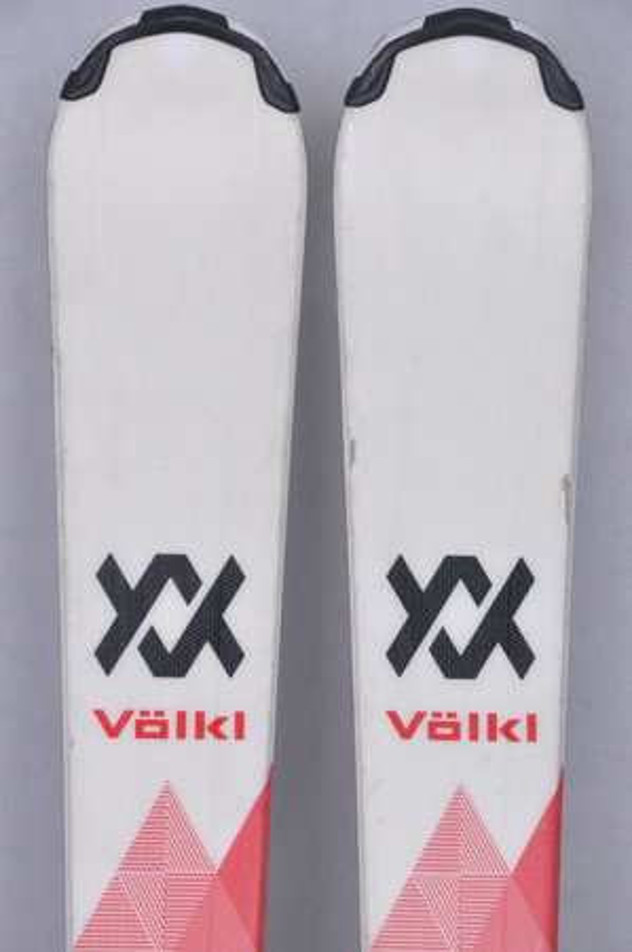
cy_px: 476
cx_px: 316
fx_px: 4157
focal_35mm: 158
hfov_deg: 8.7
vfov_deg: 13.1
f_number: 9.5
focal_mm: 105
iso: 3200
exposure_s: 1/125
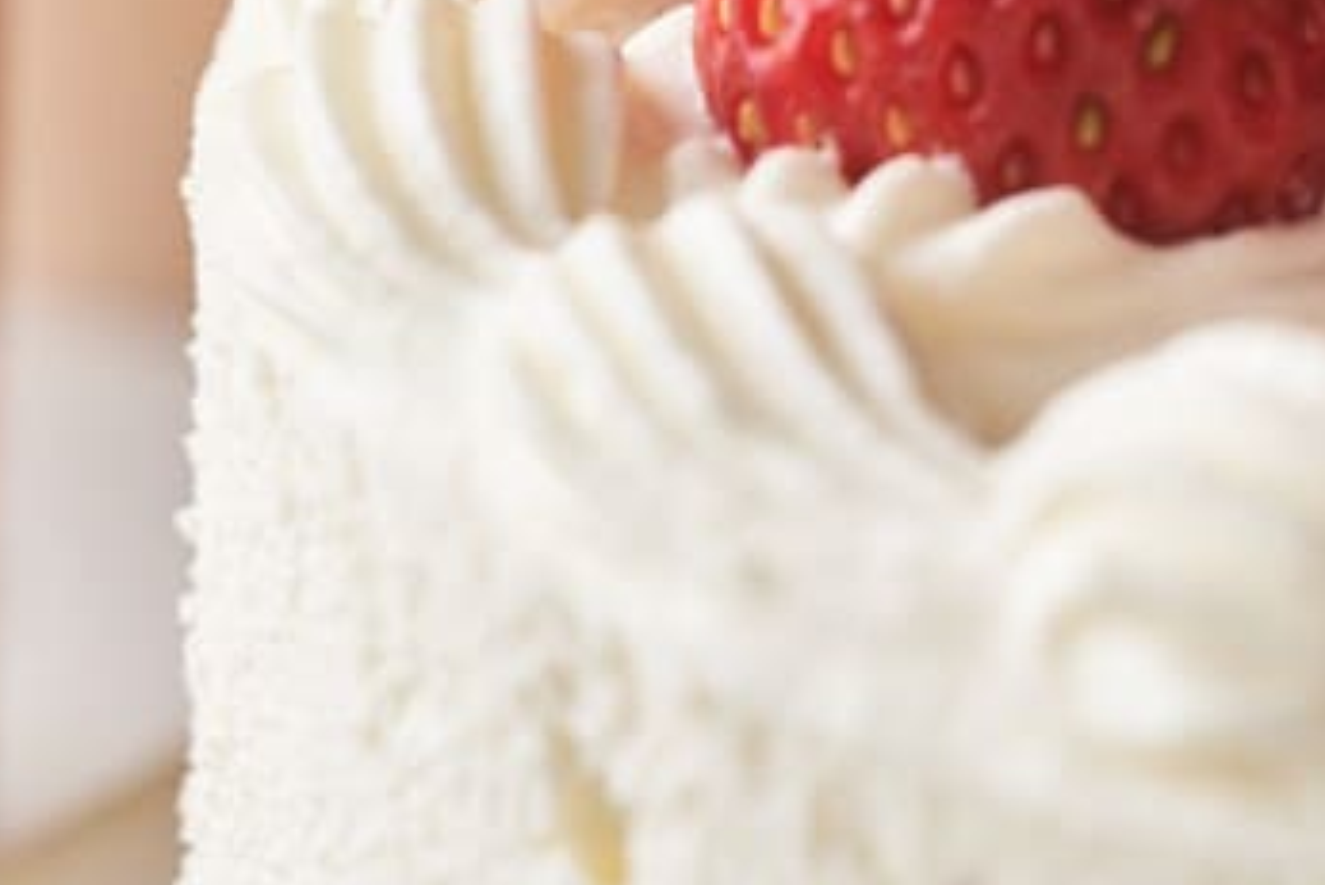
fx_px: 11488
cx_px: 1398
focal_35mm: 312
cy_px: -582
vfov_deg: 4.4
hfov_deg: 6.6
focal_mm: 90
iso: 100
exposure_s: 1/2.5
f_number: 5.6
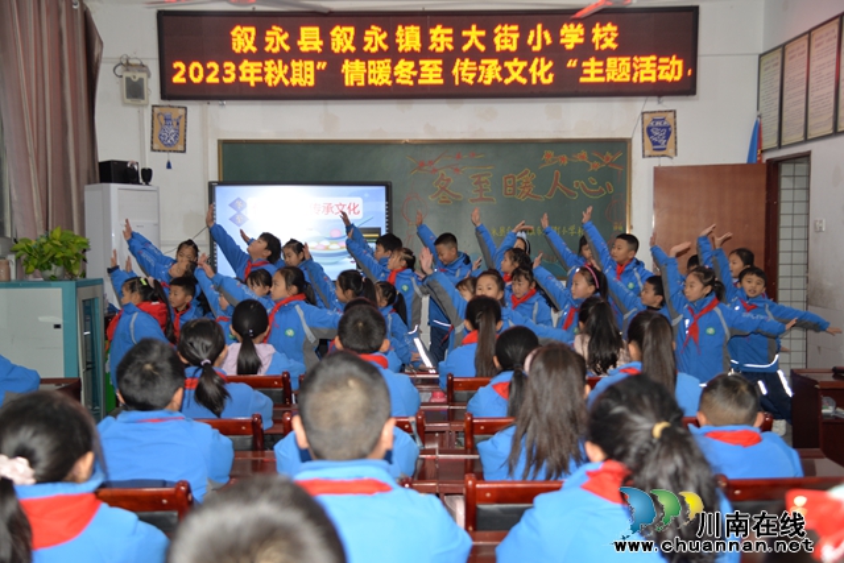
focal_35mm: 44
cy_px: 282
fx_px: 1032
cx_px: 422
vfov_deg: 30.5
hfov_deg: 44.5
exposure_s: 1/60
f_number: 4
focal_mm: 44
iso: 450
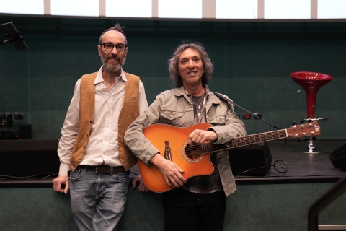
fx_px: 394
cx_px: 173
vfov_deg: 32.6
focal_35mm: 41
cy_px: 116
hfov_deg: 47.4
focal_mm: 41
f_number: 2.8
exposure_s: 1/125
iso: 4000
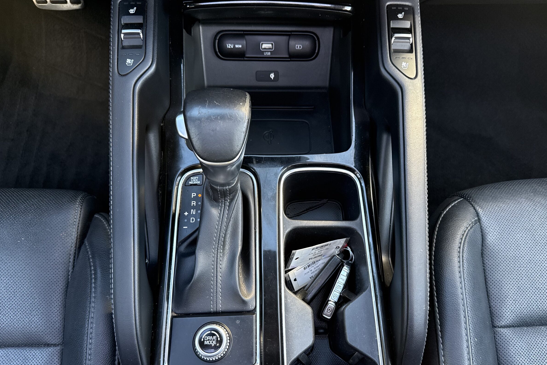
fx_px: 410
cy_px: 218
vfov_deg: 47.7
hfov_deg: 67.4
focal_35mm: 27
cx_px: 280
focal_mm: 6.76
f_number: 1.78
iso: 200
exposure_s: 1/70
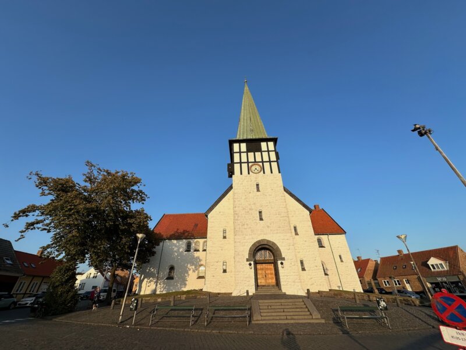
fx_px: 188
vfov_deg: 85.7
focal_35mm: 14
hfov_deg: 102.1
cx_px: 233
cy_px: 175
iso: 50
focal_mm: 2.22
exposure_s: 1/1689
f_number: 2.2
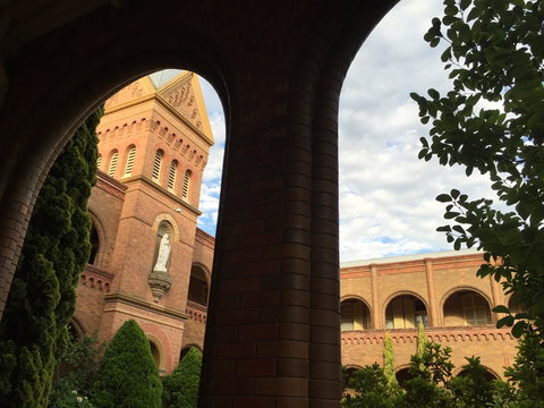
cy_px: 204
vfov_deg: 48.2
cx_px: 272
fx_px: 456
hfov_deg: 61.7
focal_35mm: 29
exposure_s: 1/573
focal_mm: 4.15
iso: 32
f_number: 2.2
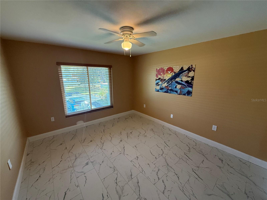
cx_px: 134
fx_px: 108
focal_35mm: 14
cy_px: 100
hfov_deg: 102.1
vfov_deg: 85.7
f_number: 2.2
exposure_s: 1/120
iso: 250
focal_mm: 2.22
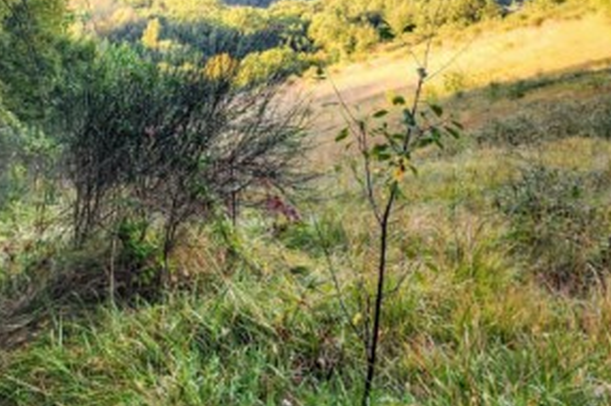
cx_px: 130
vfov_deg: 19.6
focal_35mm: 67
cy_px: -9
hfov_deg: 29.5
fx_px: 1136
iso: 25
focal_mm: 6.4
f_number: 1.8
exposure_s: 1/180
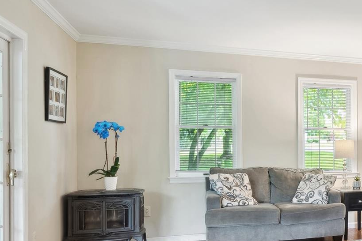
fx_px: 402
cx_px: 389
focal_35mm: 40
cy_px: 159
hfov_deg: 40.2
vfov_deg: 33.1
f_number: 8
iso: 200
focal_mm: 16
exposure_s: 1/2
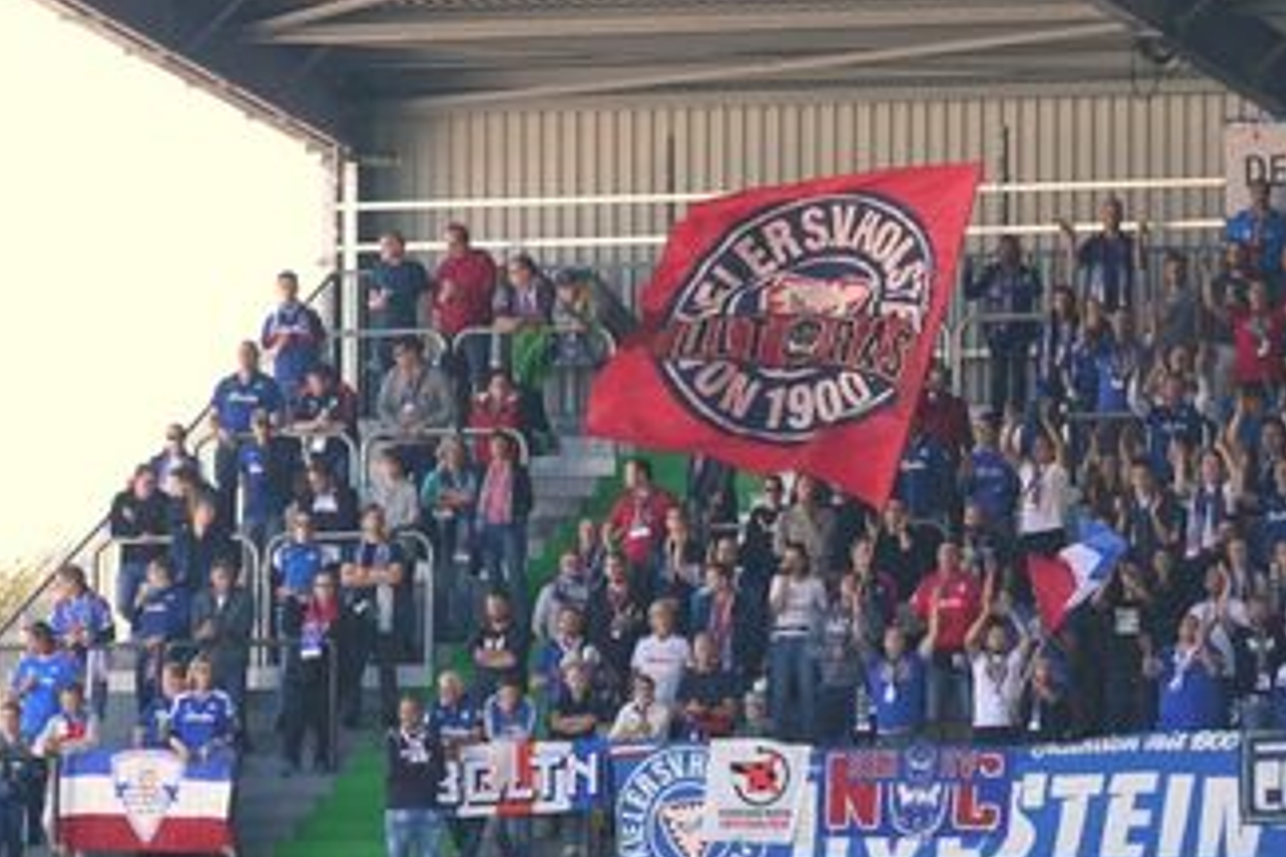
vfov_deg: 3.1
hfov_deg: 4.6
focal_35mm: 448
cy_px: 516
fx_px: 16002
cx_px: 1088
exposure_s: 1/800
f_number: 7.1
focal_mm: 170
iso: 1250
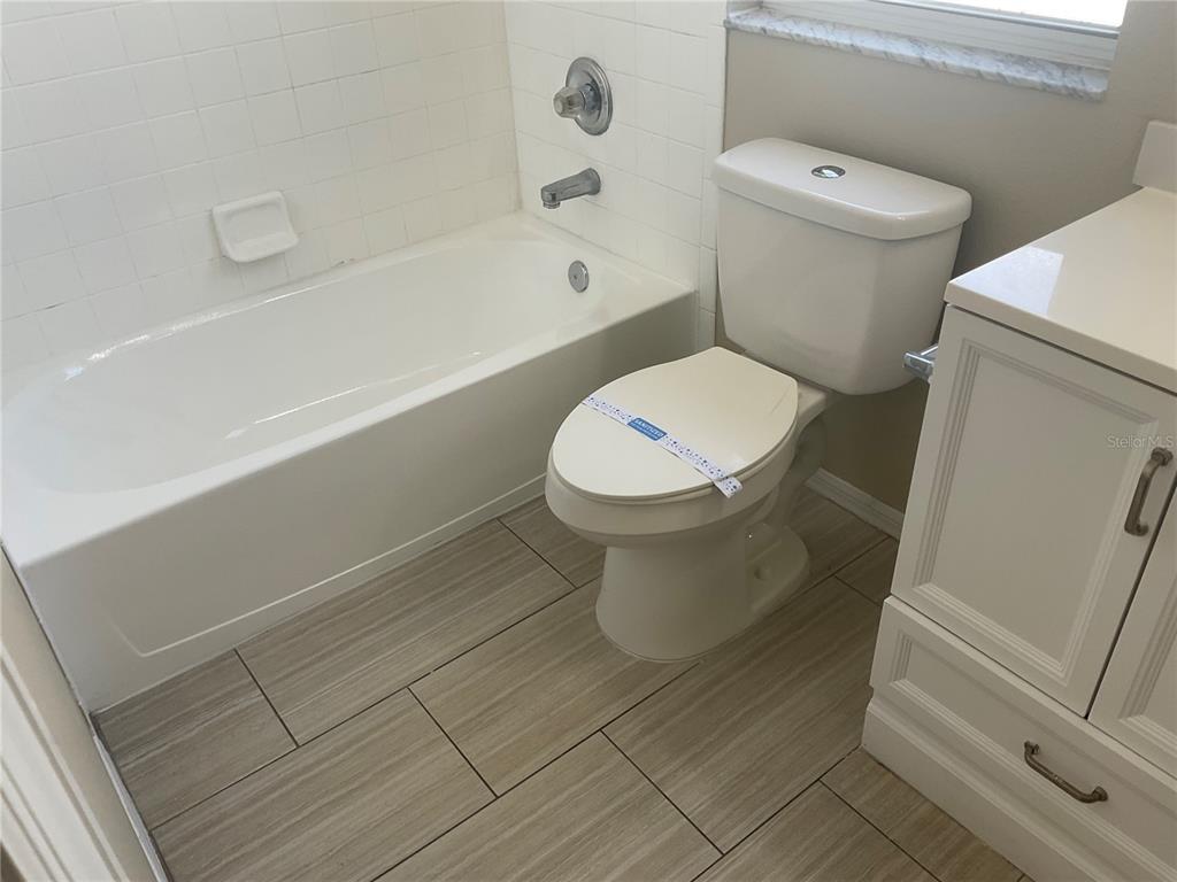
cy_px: 441
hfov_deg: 61.7
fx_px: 986
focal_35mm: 29
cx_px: 588
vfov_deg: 48.2
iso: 32
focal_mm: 3
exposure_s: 1/120
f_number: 1.8
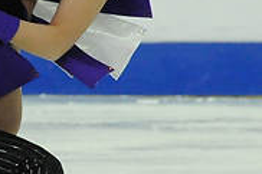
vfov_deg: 1.0
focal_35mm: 1320
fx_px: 9598
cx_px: -42
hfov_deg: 1.6
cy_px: 6
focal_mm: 200
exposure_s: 1/800
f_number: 5.6
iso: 3200
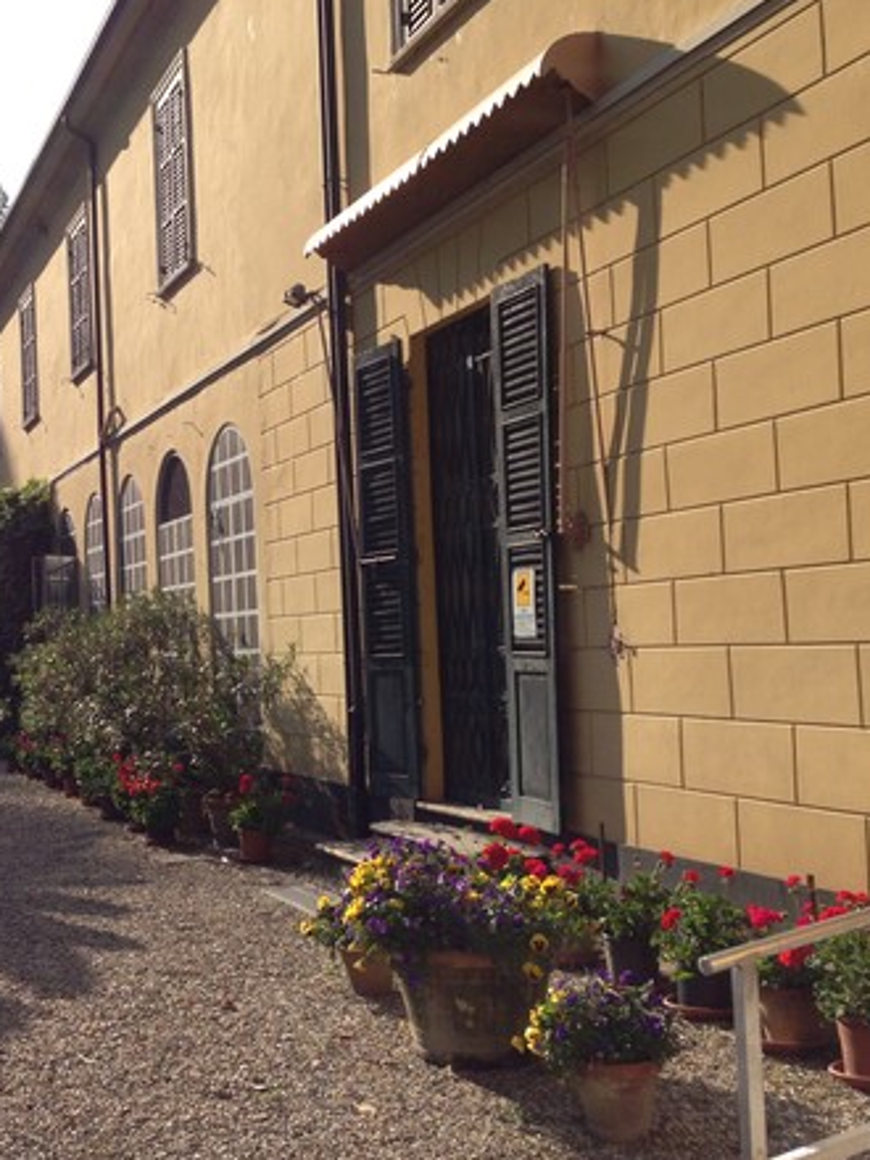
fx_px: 1508
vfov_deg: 42.1
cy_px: 588
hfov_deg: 31.7
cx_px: 229
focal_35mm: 45
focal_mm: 4.13
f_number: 2.4
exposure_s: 1/1205
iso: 64
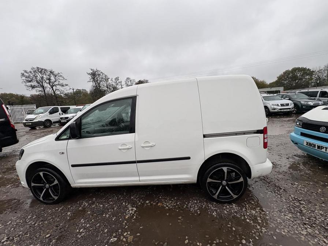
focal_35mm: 14
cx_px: 164
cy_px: 123
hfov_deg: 102.1
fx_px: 133
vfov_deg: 85.7
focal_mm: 2.22
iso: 80
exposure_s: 1/99
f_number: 2.2
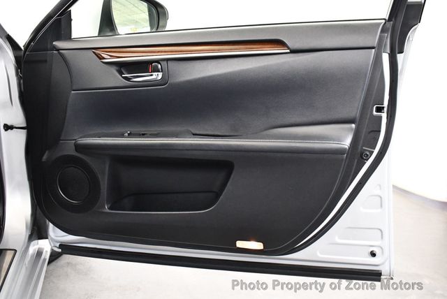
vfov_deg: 36.9
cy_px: 150
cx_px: 224
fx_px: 447
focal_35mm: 36
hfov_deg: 53.1
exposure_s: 1/60
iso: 3200
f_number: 3.5
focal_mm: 18
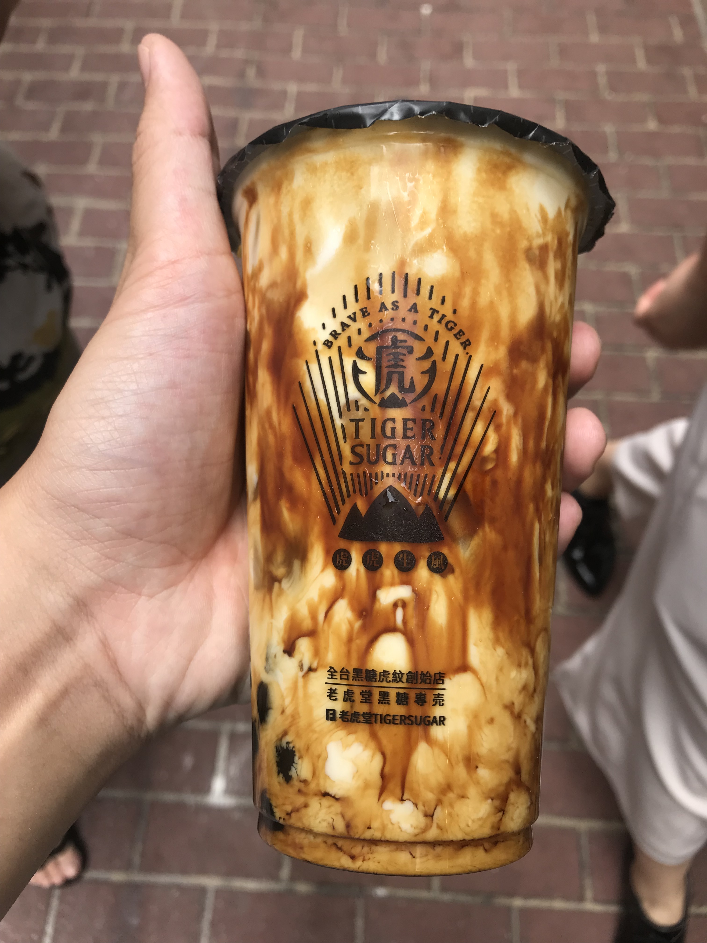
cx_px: 354
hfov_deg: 49.7
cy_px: 472
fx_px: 762
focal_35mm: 28
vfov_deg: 63.4
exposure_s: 1/210
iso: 20
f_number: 1.8
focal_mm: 3.99
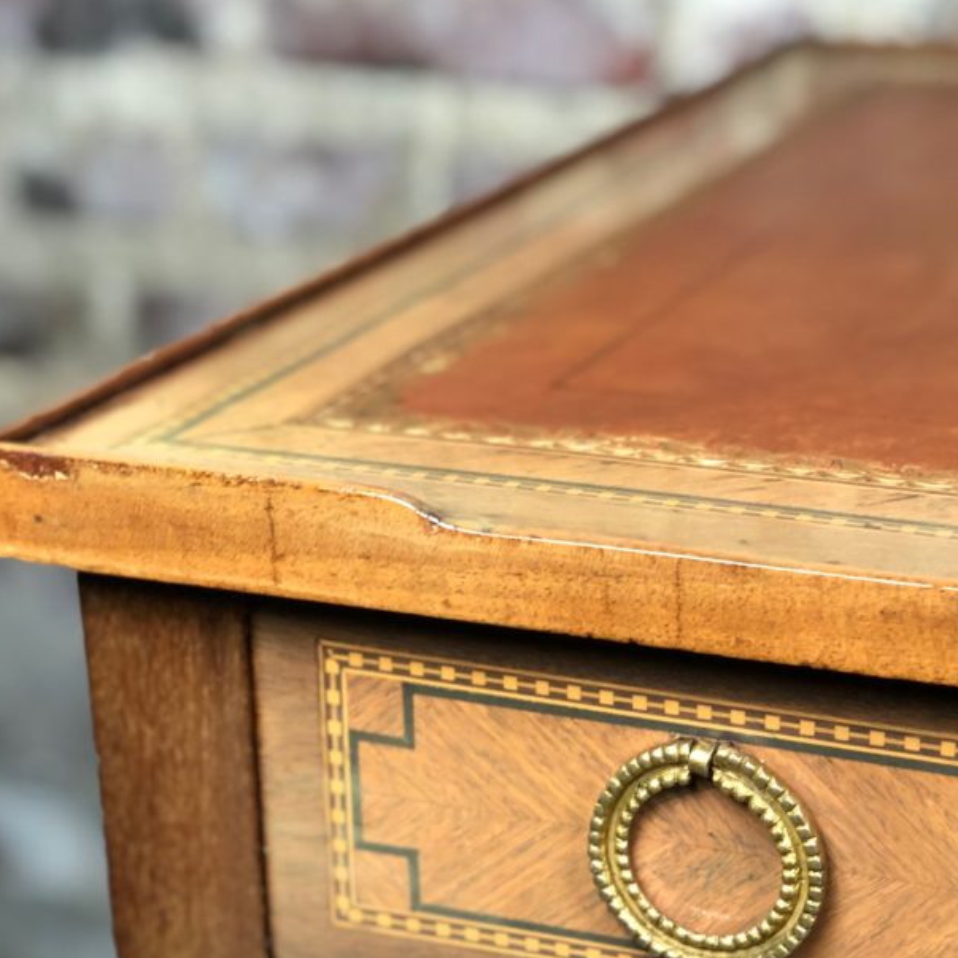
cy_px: 688
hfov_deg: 22.2
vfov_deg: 22.0
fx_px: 2442
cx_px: 566
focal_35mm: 78
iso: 125
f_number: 2.4
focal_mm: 6
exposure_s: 1/33
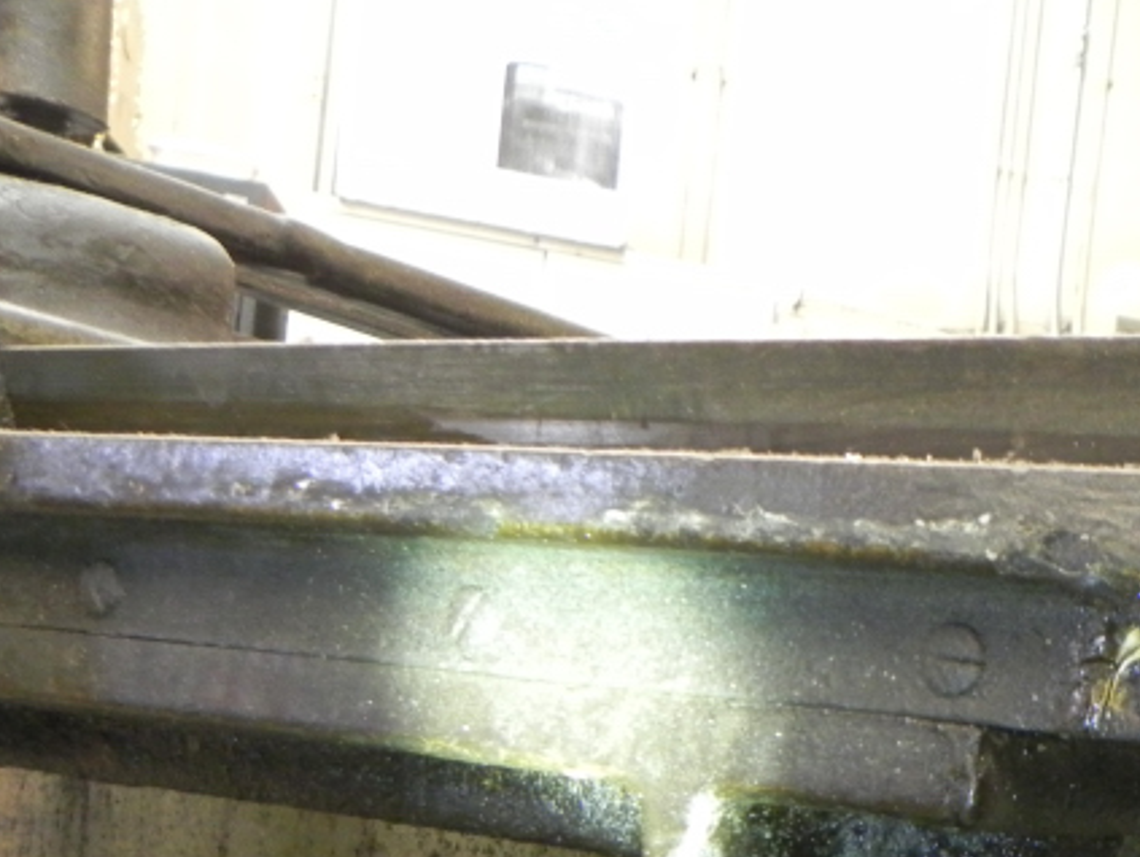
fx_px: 1846
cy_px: 838
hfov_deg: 31.3
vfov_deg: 25.0
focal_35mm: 56
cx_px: 1189
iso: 400
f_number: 2.8
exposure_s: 1/27.1
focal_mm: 4.6
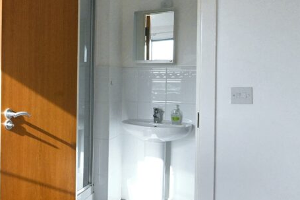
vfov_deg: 36.8
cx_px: -4
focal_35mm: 36
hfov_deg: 44.6
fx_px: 300
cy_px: 86
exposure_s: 1/1250
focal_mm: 16
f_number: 10
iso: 2000
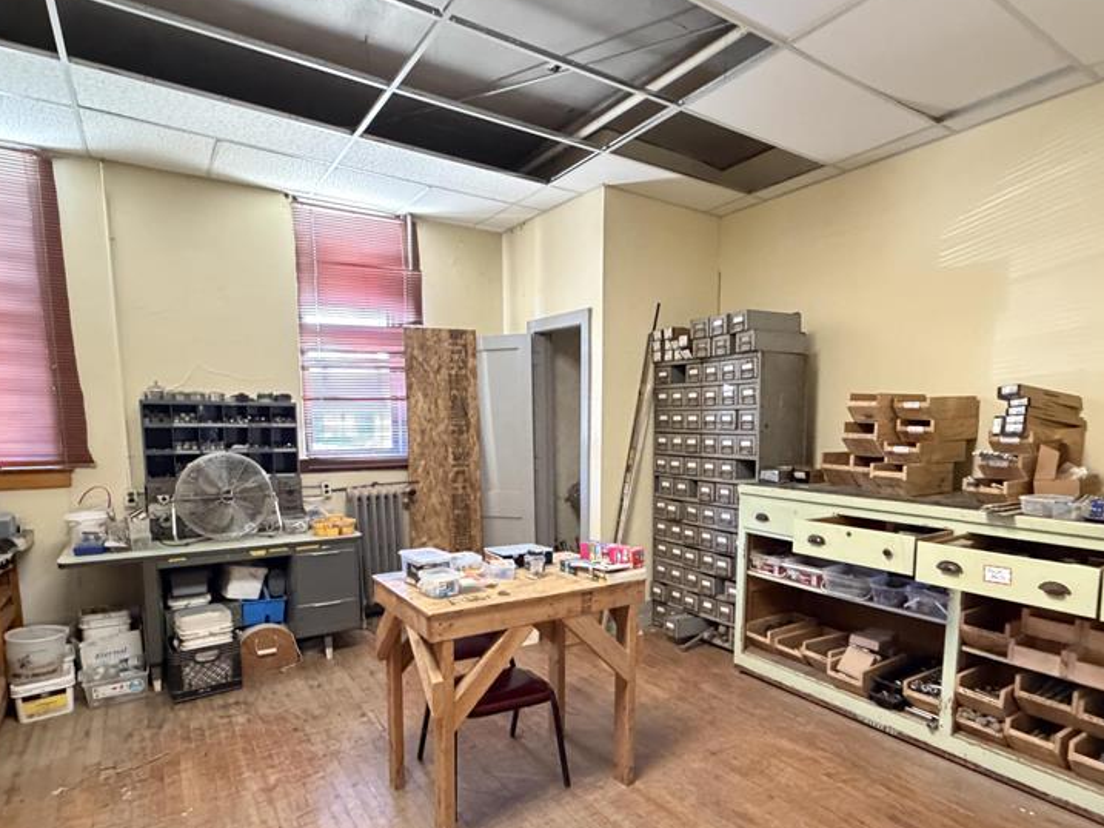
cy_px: 494
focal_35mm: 20
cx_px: 574
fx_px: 638
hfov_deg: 81.7
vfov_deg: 65.4
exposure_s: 1/40
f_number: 2.2
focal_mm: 2.22
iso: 1250
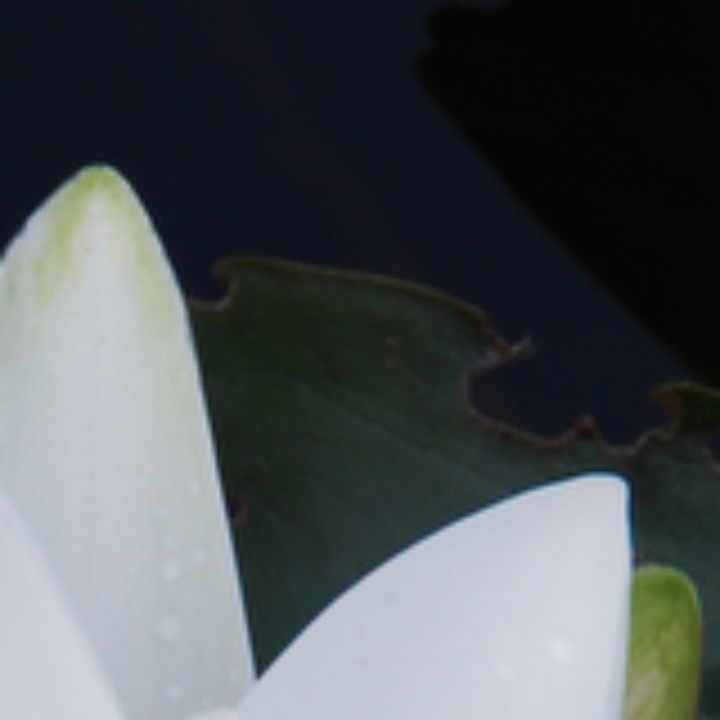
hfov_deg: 1.1
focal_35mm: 1635
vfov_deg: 1.1
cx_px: -54
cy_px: 1226
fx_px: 38475
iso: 180
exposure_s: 1/125
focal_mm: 200
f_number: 8
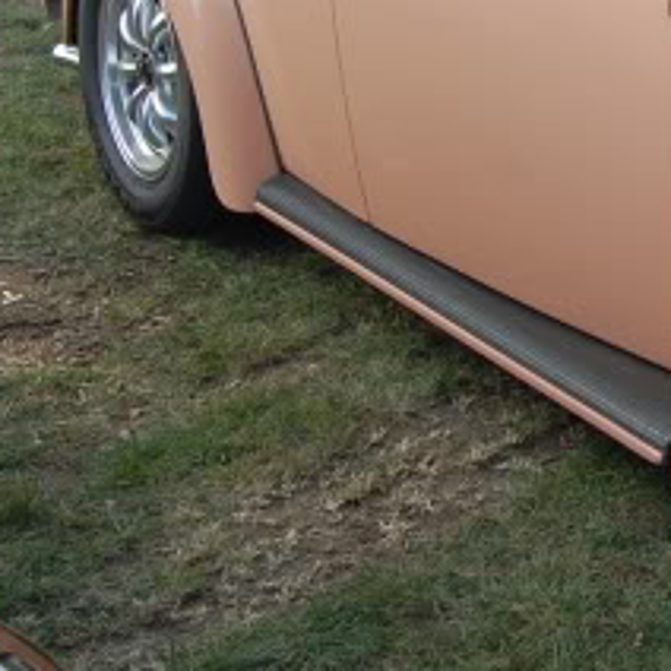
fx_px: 2741
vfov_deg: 13.9
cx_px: 862
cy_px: 176
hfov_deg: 13.5
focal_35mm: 125
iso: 200
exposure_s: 1/160
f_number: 6.3
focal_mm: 26
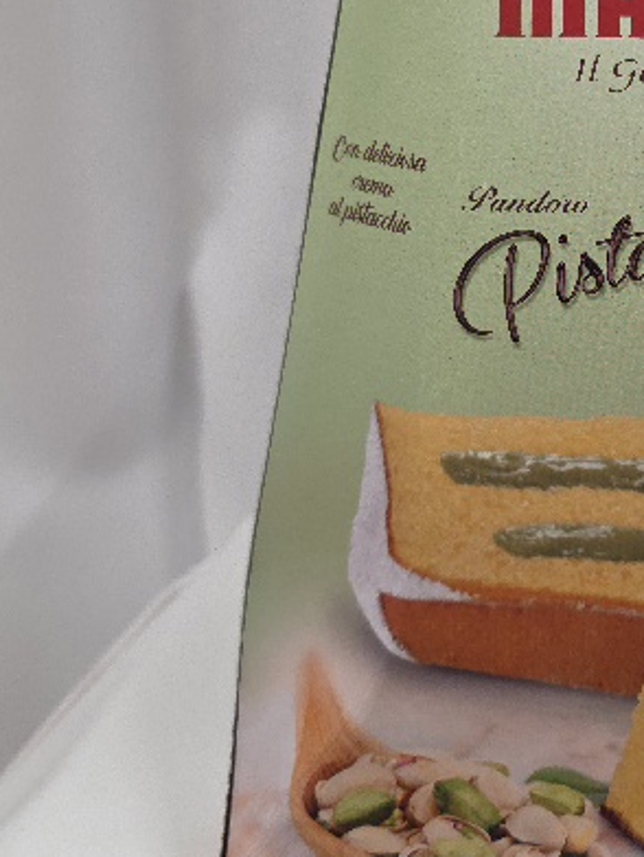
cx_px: 607
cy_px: 237
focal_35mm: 47
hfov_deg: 29.4
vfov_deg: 39.5
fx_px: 1164
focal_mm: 6.3
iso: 400
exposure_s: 1/101
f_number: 1.7
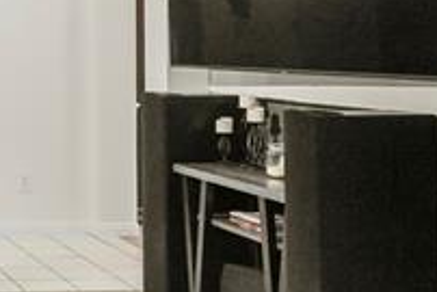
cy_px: 32
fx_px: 1015
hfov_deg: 20.1
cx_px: -262
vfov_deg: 16.2
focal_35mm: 84
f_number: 9
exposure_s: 1/50
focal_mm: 11
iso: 1600
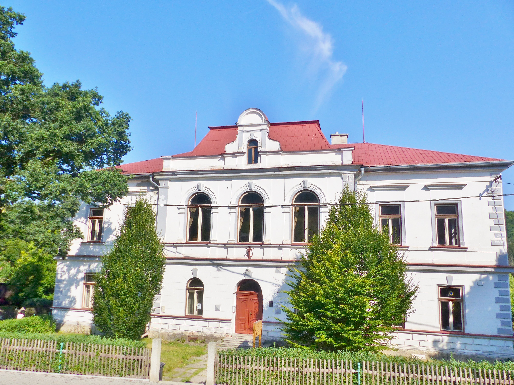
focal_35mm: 26
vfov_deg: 53.1
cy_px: 192
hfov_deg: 67.3
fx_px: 386
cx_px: 257
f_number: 4
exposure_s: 1/1600
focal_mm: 4.5
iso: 100
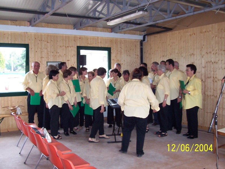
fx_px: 240
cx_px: 112
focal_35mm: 37
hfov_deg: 50.1
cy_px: 84
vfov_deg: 38.7
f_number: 2.8
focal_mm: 5.6
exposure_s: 1/60
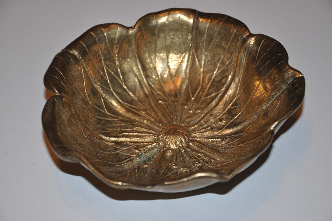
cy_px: 110
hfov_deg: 20.6
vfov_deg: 13.8
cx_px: 166
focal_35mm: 99
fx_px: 912
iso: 800
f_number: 5.3
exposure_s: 1/60
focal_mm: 66
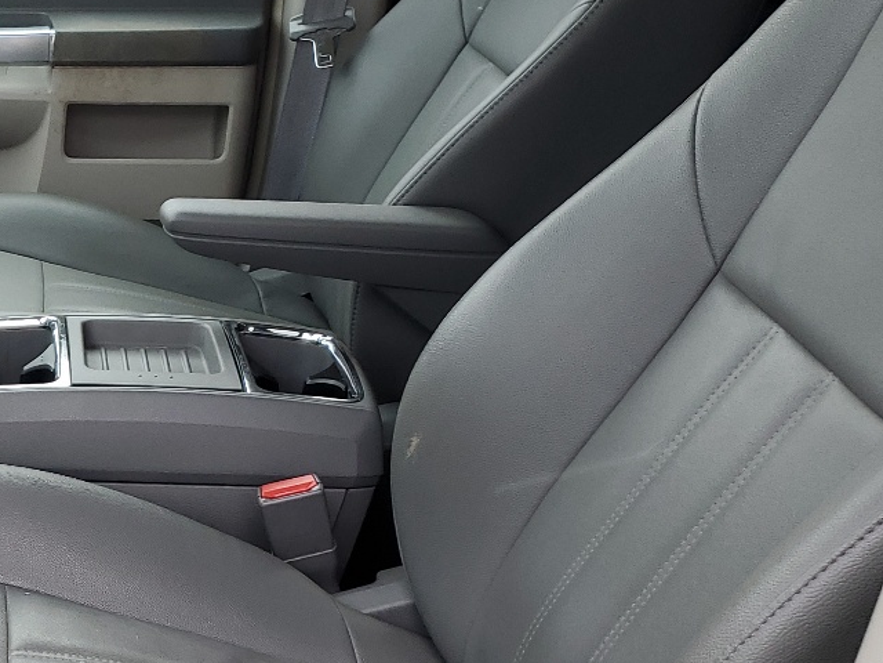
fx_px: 1658
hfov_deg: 27.0
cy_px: 427
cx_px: -124
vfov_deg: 22.5
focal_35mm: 65
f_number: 1.5
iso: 50
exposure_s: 1/125
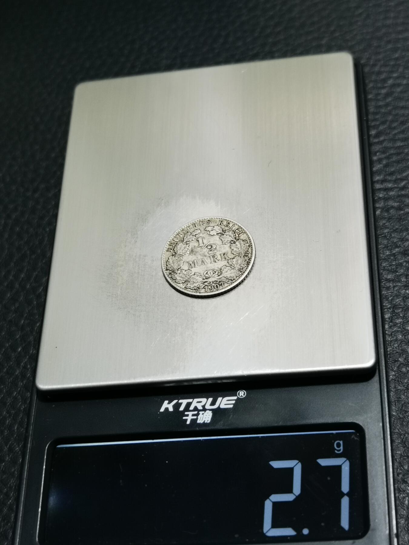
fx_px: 898
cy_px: 272
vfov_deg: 33.8
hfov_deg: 25.7
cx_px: 204
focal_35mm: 57
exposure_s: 1/100
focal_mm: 6.67
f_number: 1.9
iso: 160
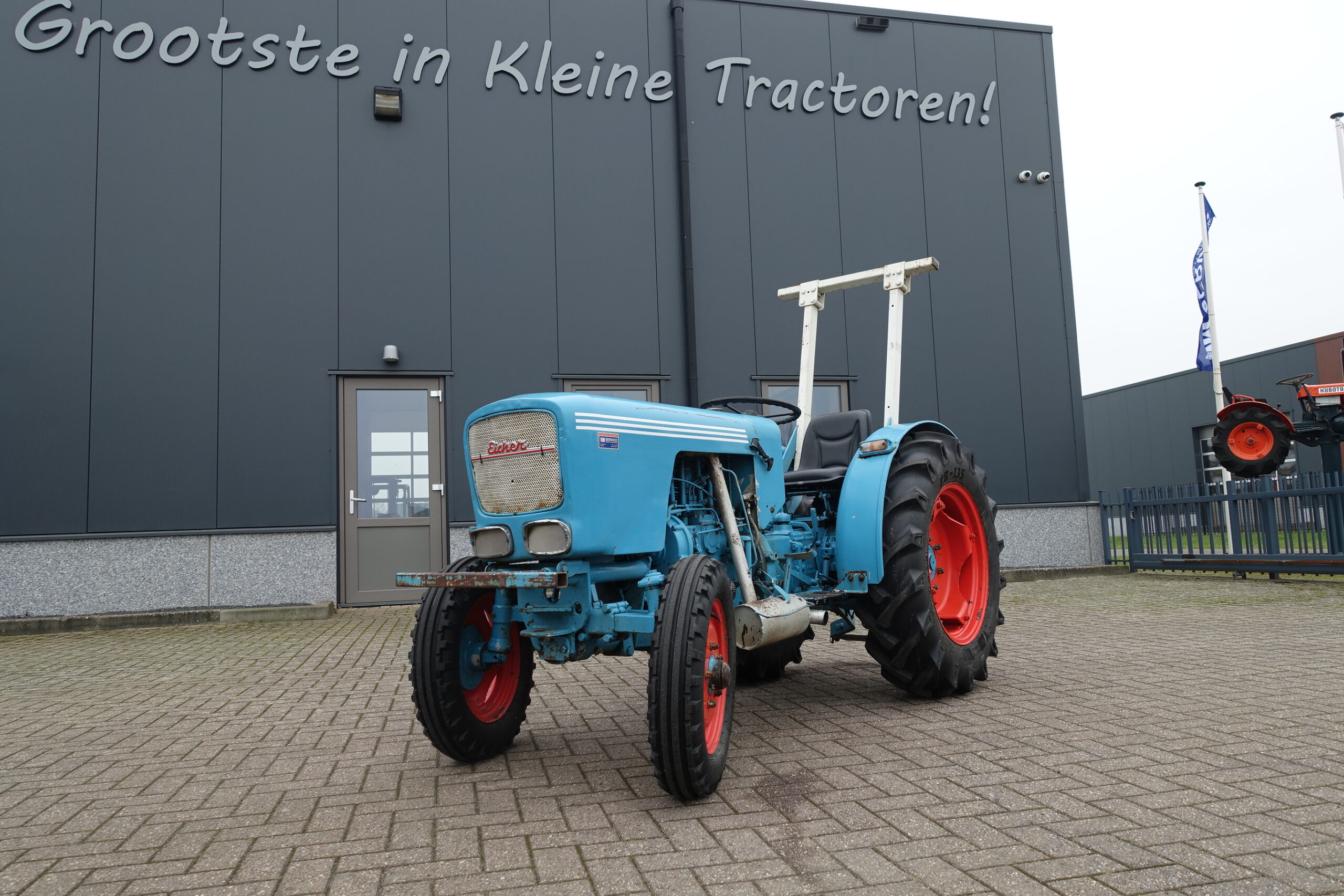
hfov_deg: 73.7
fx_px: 896
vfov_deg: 53.1
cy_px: 448
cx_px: 672
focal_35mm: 24
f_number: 4
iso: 125
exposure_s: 1/125
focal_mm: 8.8
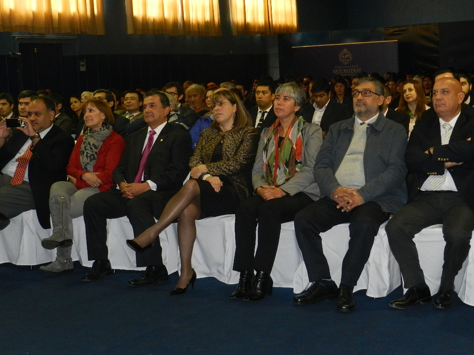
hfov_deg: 28.6
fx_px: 931
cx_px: 237
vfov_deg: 21.6
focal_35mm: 68
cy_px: 178
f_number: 4.7
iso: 800
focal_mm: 12.1
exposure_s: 1/30
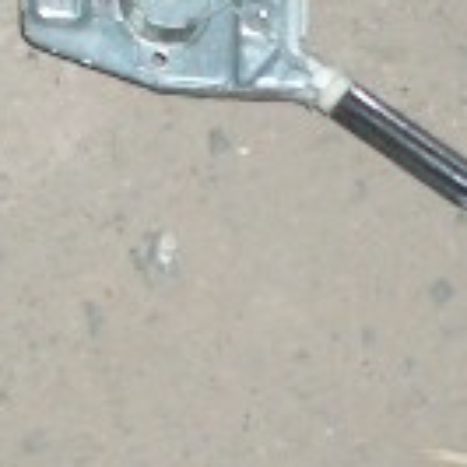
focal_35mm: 209
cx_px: 214
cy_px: 21
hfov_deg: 8.4
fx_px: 3190
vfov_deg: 8.3
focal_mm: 8.2
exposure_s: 1/60
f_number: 3.1
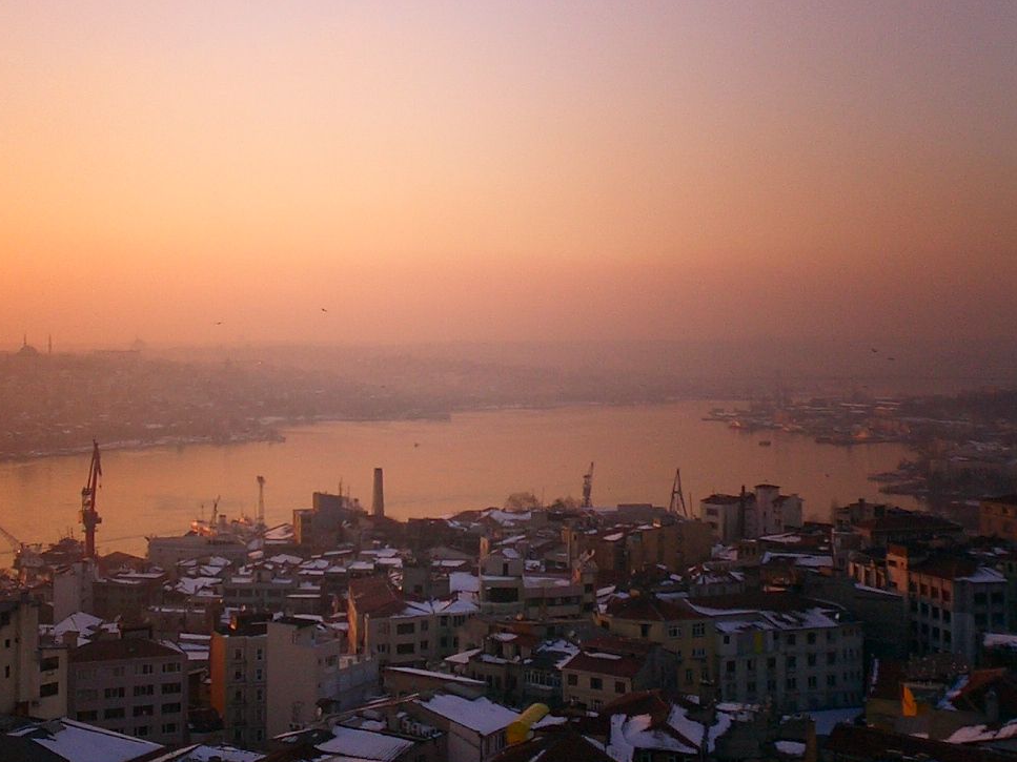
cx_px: 395
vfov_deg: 29.6
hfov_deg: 38.7
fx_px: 1439
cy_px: 334
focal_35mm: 49
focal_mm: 5.6
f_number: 3.5
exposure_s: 1/500
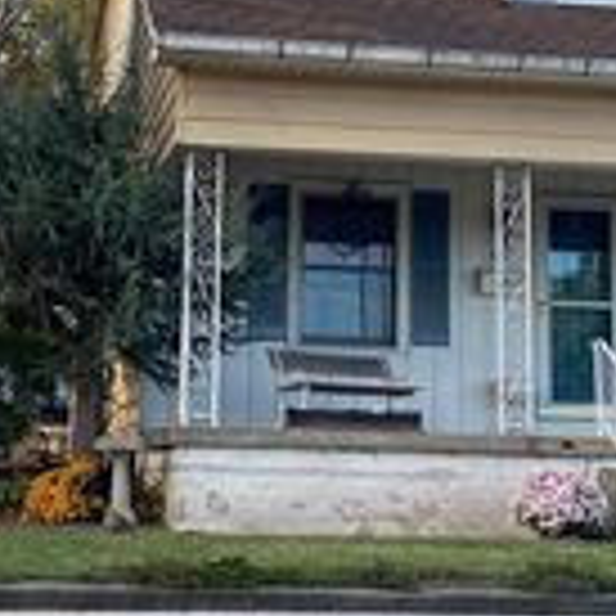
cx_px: 243
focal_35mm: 84
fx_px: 1691
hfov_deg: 20.6
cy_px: 236
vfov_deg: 20.6
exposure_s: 1/418
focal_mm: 4.25
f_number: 1.8
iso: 32
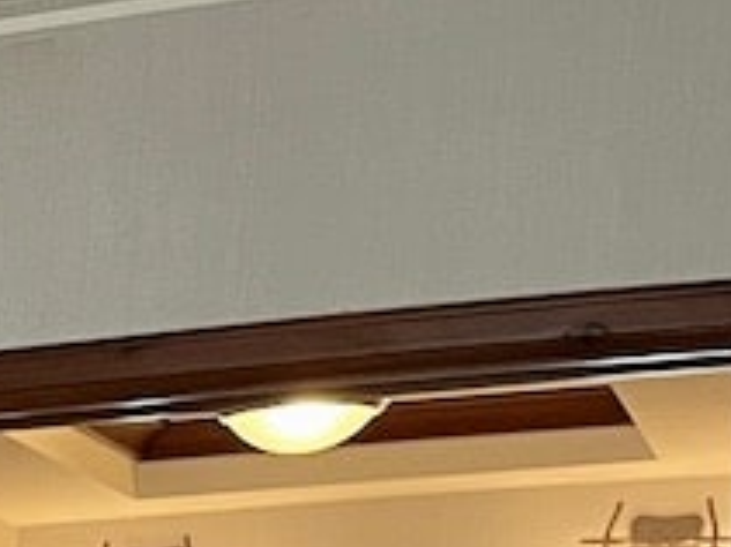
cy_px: 1544
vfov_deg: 8.2
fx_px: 3335
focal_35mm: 158
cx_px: -1299
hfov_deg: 10.0
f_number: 1.6
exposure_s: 1/60
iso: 200
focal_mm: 5.1
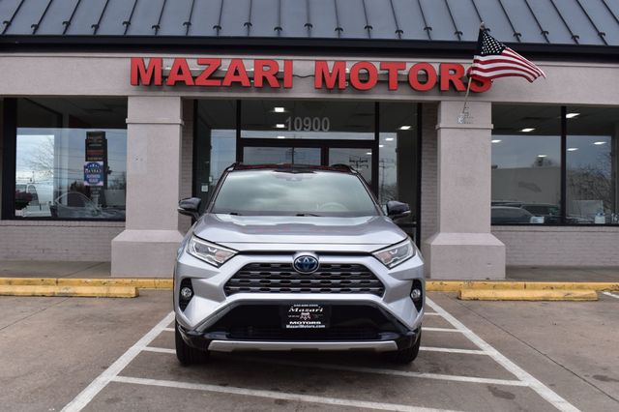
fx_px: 644
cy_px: 206
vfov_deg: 35.5
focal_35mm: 38
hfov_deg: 51.3
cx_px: 310
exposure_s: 1/320
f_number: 10
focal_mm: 25
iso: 400
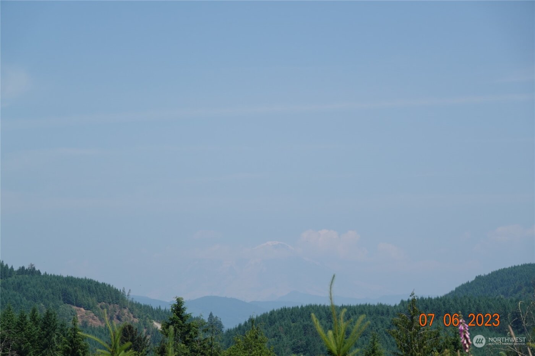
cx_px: 268
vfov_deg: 9.2
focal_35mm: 149
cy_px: 178
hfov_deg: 13.8
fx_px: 2214
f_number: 4
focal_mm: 54.57
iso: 100
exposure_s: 1/1000
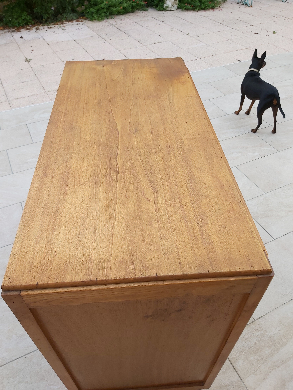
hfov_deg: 53.1
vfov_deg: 67.3
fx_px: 293
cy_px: 195
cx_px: 146
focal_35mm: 26
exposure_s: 1/328
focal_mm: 3.92
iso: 64
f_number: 1.7
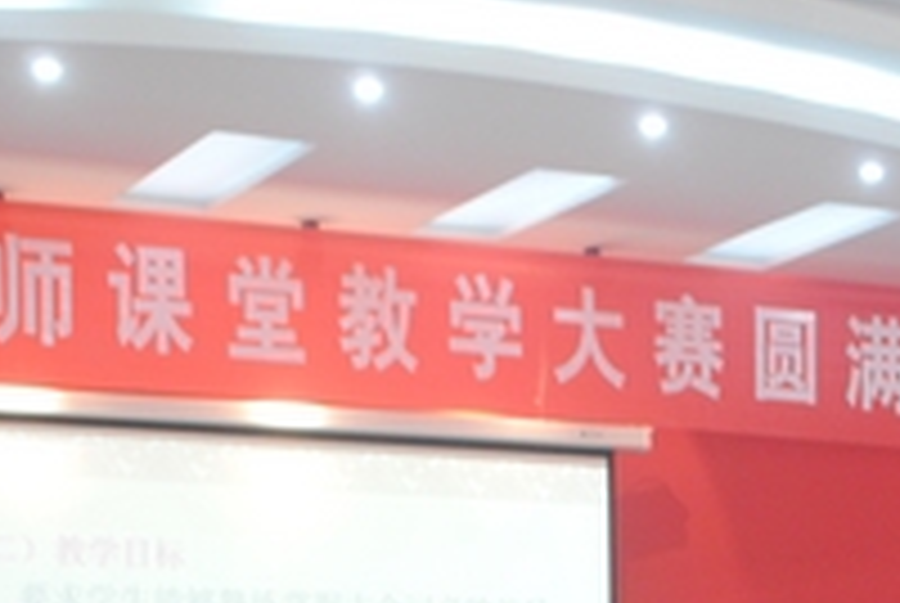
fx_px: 3155
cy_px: 1012
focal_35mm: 126
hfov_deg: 16.1
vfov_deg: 10.4
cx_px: 792
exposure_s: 1/13
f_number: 5
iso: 400
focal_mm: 24
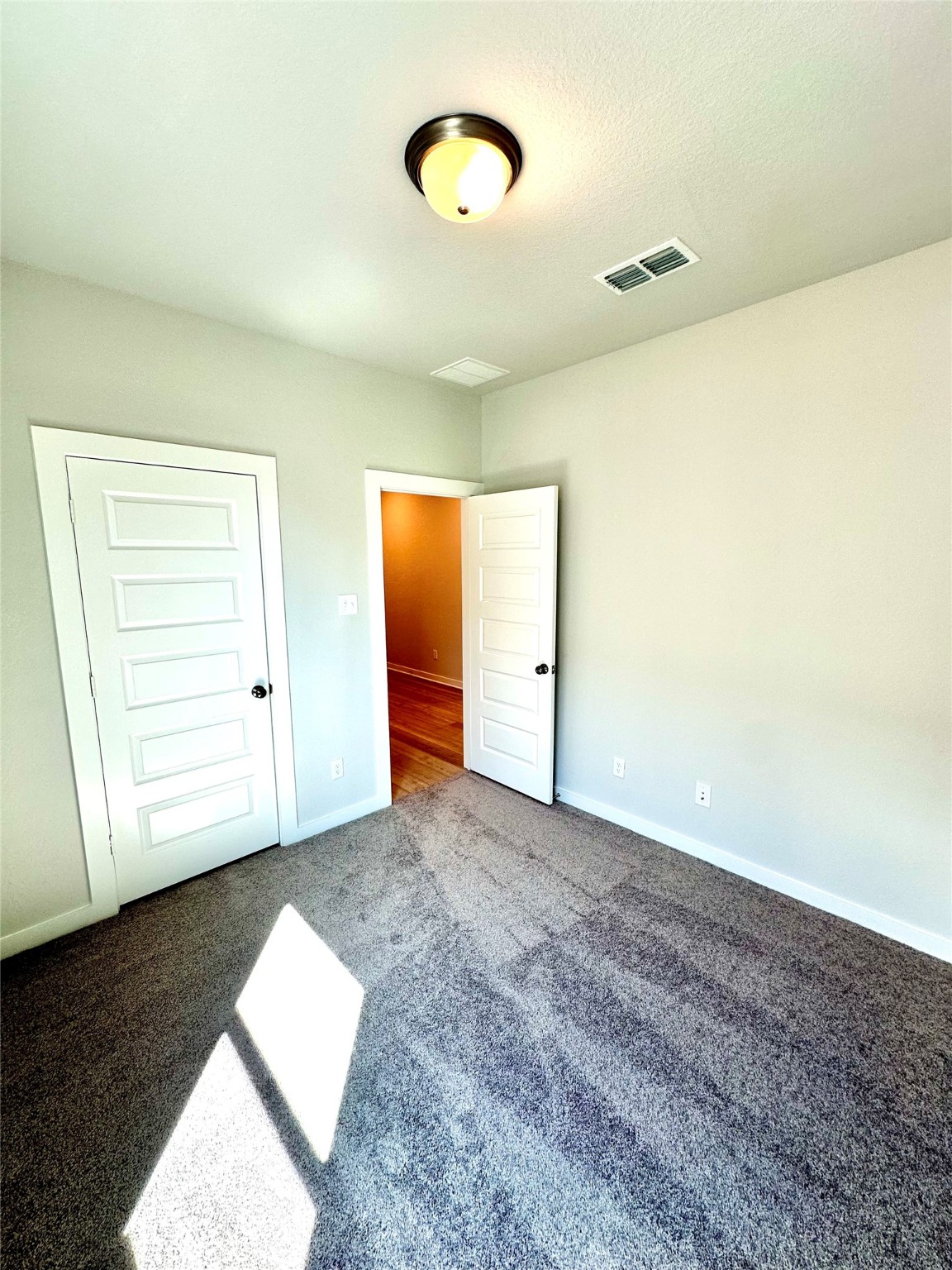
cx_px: 476
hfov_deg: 85.7
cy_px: 635
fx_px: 513
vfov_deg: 102.1
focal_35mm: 14
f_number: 2.2
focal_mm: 2.22
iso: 64
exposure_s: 1/99
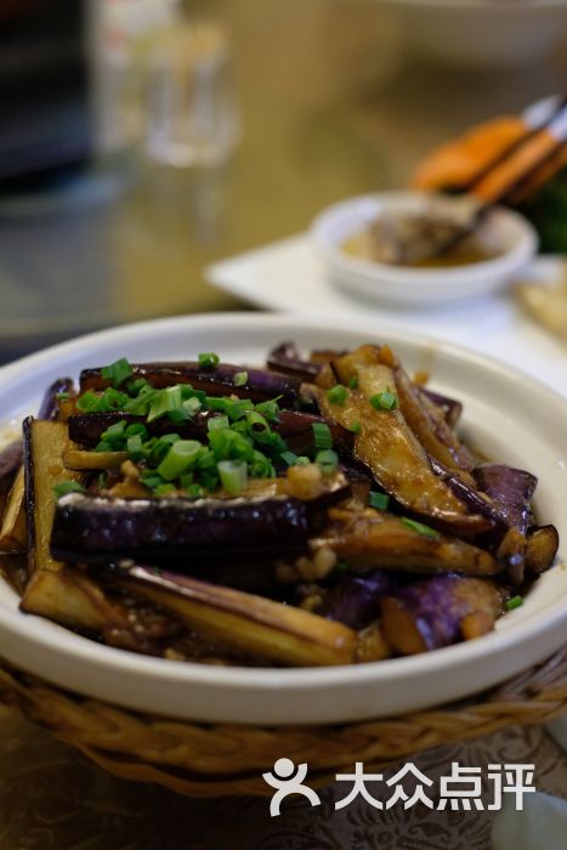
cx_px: 284
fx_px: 1251
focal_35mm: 53
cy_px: 425
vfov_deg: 37.5
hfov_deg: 25.5
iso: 5000
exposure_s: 1/125
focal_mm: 35
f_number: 2.8
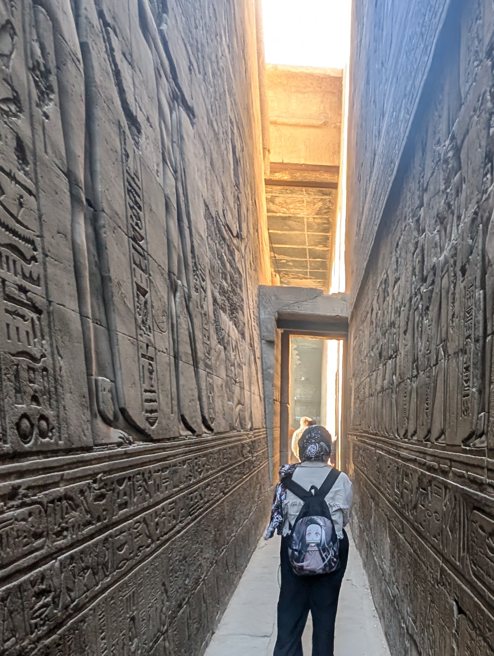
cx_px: 354
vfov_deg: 59.2
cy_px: 469
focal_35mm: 29
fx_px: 550
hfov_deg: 47.0
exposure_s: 1/74.2
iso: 50
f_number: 1.95
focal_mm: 2.23
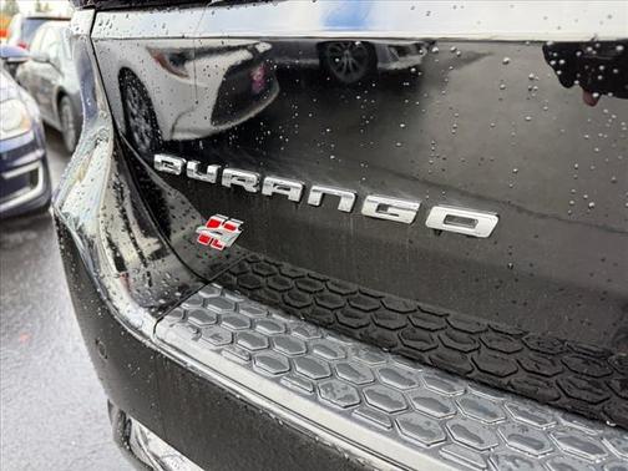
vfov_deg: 56.8
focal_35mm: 24
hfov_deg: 71.6
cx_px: 314
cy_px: 236
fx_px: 435
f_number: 1.78
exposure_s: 1/125
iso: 80
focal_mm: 6.76
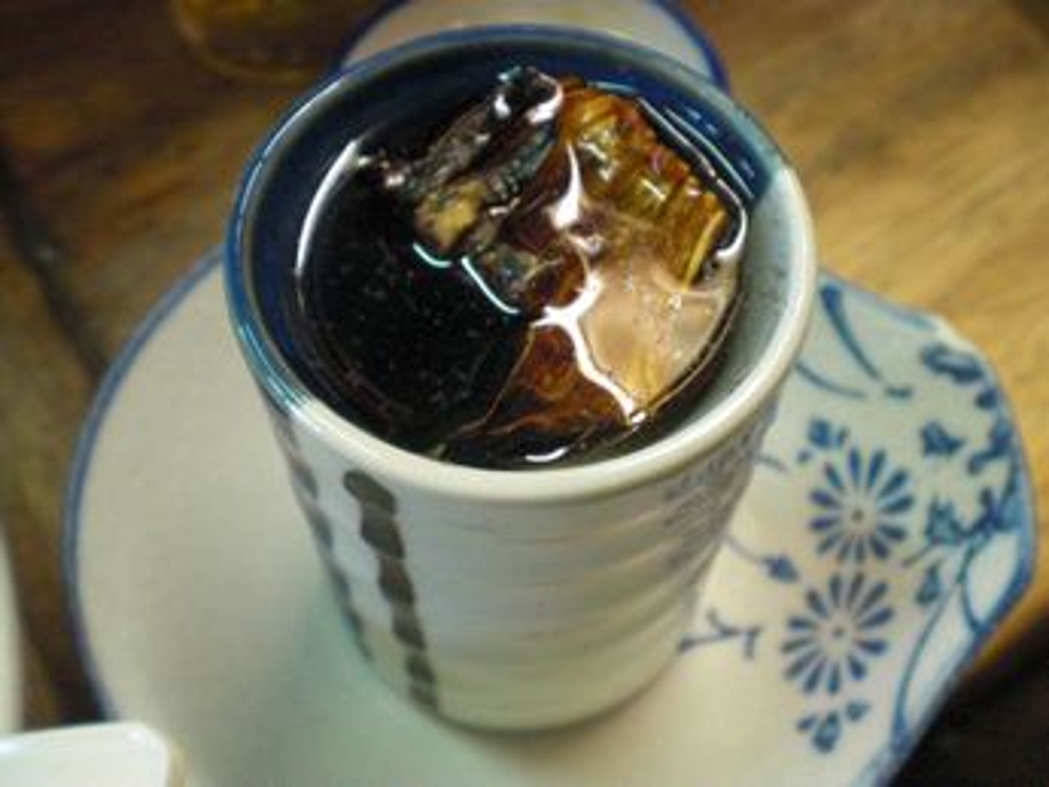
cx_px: 524
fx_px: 1152
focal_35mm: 38
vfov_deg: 37.7
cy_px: 394
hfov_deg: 49.0
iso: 800
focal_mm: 6.3
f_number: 3.1
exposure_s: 1/50
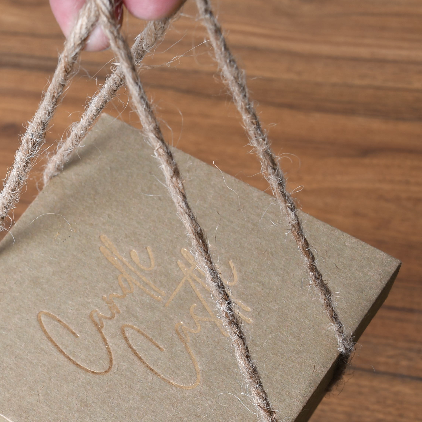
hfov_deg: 20.4
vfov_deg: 21.2
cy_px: 325
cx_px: -36
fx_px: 1117
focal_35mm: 81
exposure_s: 1/160
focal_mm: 26
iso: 125
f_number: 8
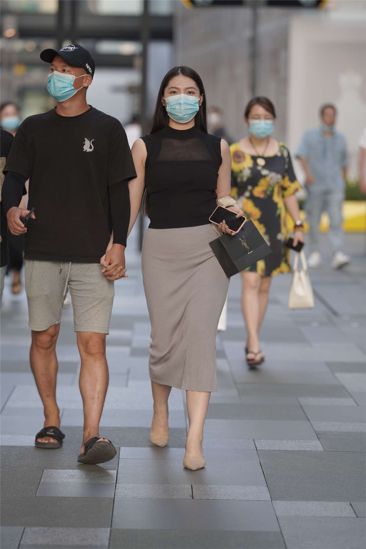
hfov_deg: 10.2
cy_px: 274
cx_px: 183
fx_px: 2059
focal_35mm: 135
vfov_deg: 15.2
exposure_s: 1/400
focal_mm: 135
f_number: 2.5
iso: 400
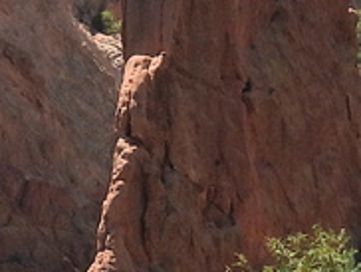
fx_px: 7696
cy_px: -16
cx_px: -274
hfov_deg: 2.7
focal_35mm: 737
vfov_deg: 2.0
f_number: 4
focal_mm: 18.7
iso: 100
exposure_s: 1/1000
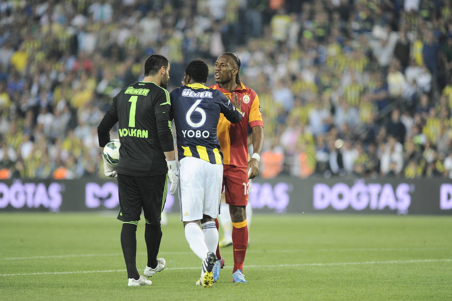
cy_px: 150
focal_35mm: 300
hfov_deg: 6.9
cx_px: 226
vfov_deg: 4.6
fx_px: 3763
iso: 1600
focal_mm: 300
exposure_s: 1/1000
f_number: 2.8
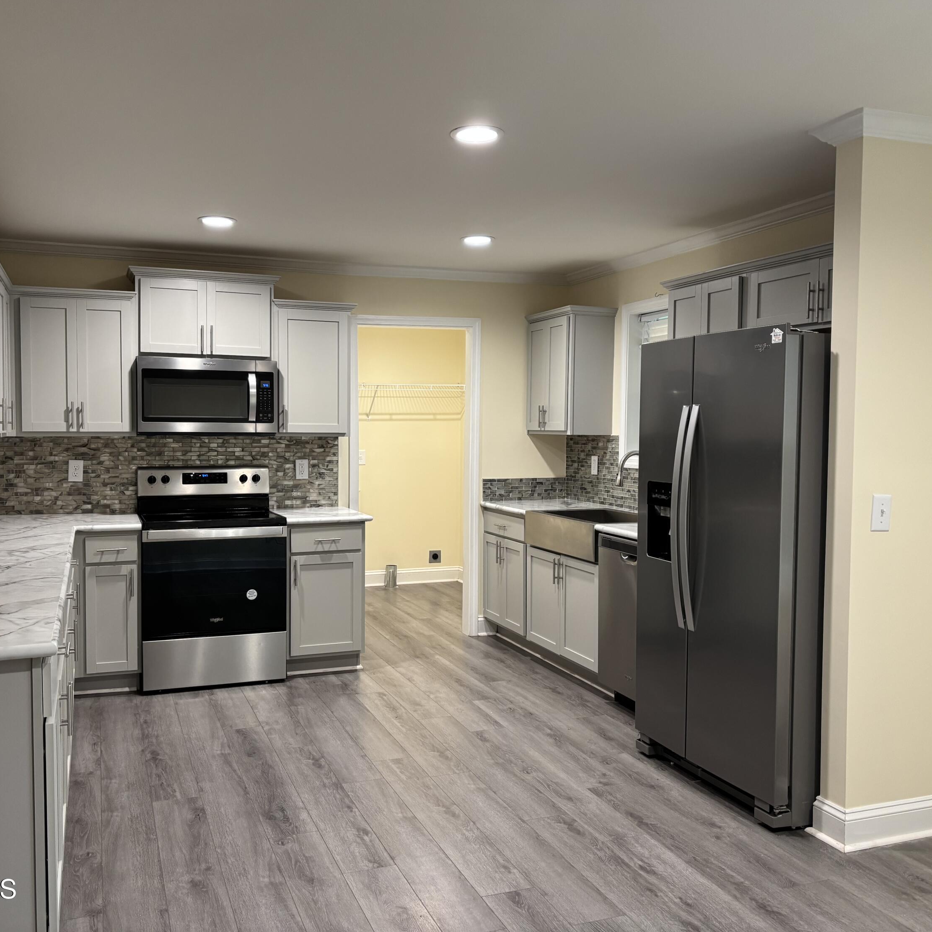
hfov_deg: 52.5
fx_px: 944
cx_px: 444
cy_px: 461
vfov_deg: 52.5
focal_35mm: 31
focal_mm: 5.96
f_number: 1.6
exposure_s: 1/60
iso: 160
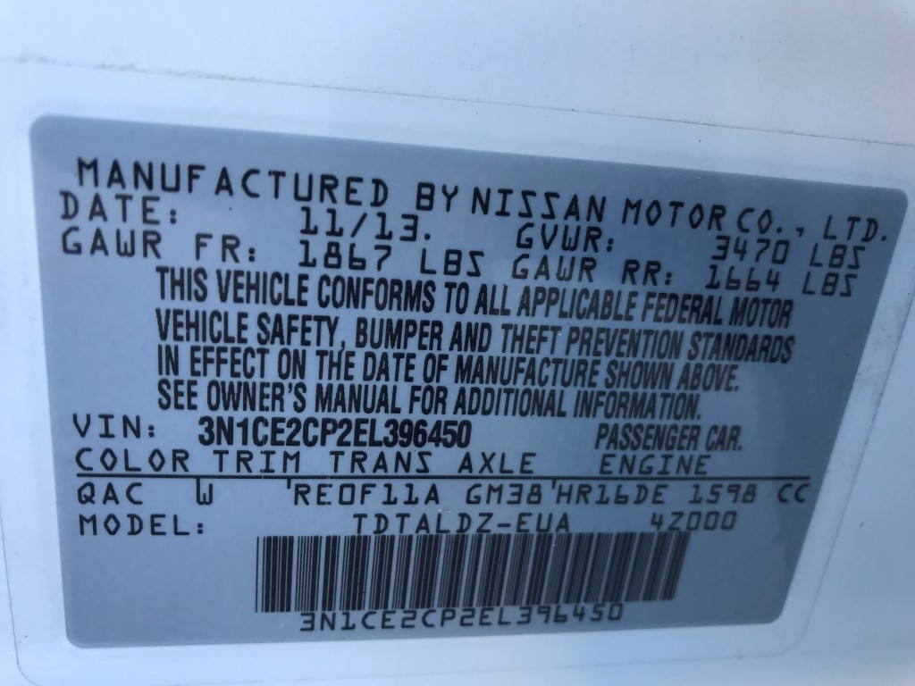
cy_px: 343
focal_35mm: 28
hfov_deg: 63.4
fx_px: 740
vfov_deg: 49.7
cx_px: 458
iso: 40
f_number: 1.8
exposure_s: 1/90
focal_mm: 3.99
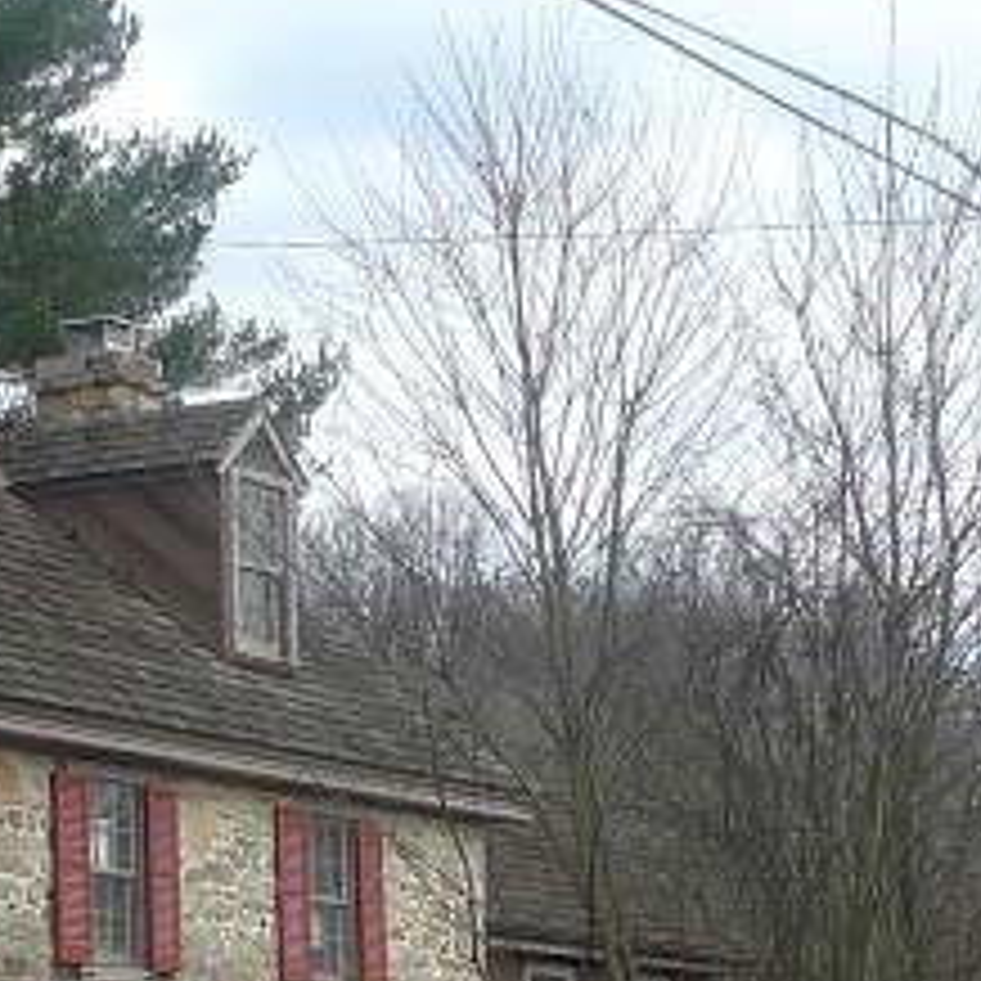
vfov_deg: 12.3
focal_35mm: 140
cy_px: 945
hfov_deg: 12.4
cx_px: 144
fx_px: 4489
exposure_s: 1/320
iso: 80
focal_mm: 6.3
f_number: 2.8
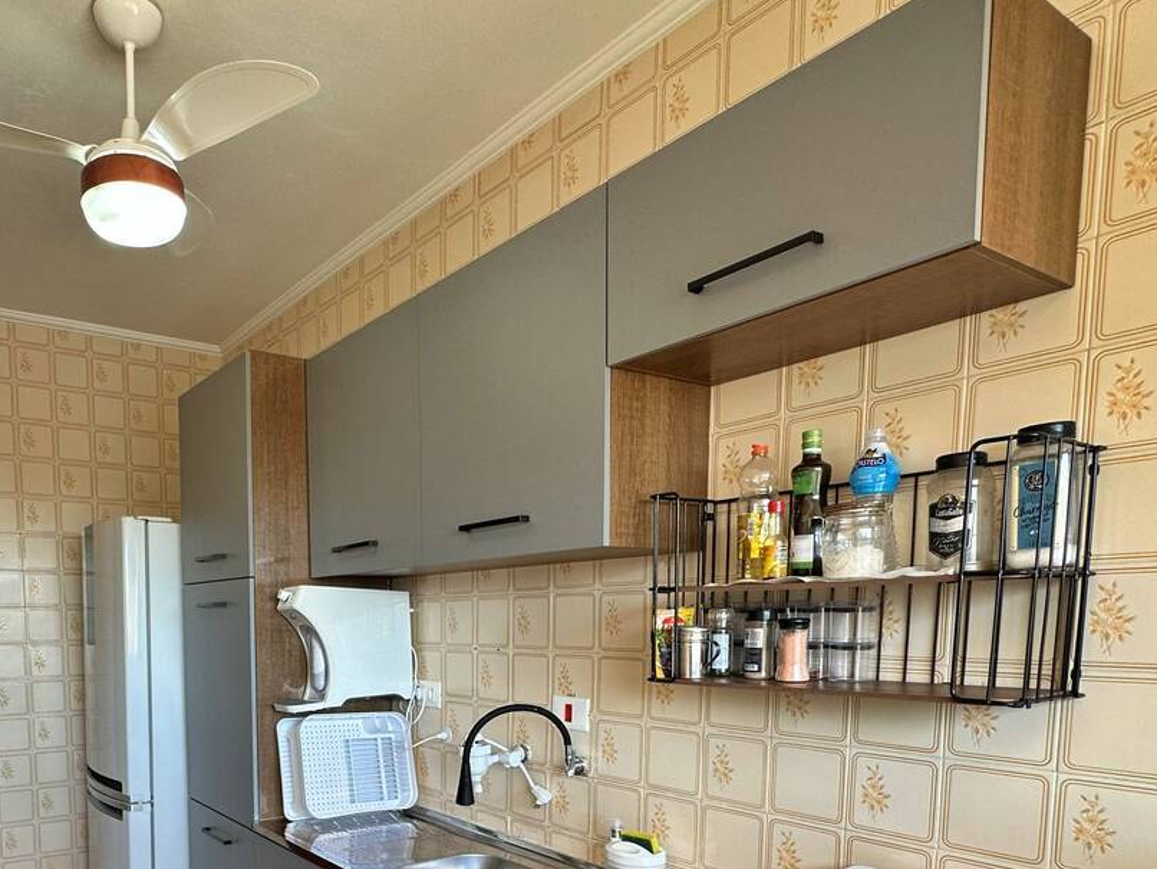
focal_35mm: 25
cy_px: 702
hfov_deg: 67.0
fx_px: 836
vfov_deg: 51.3
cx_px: 365
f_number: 2.2
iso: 100
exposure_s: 1/120
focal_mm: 2.22
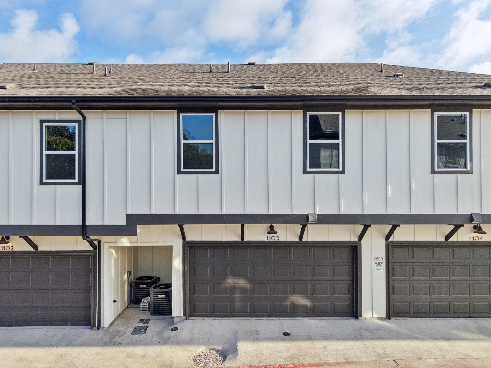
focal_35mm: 24
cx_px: 246
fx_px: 340
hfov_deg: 71.6
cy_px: 184
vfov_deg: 56.8
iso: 240
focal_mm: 8.67
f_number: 1.8
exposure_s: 1/2000
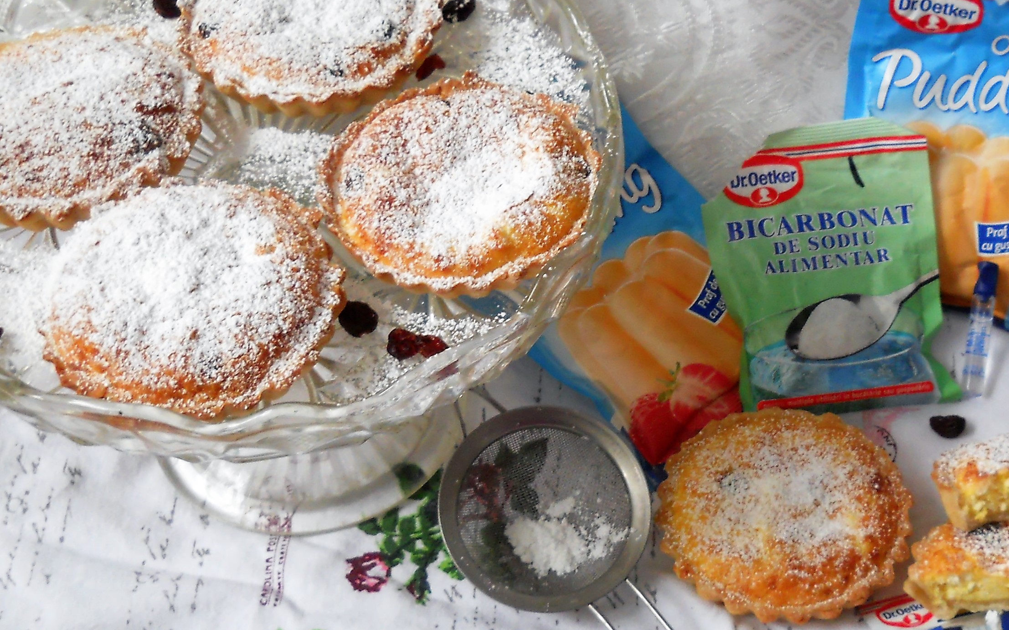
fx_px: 1677
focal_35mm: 61
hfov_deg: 33.2
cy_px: 323
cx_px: 672
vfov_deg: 21.3
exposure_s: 1/30
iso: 250
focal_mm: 6.72
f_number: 3.1
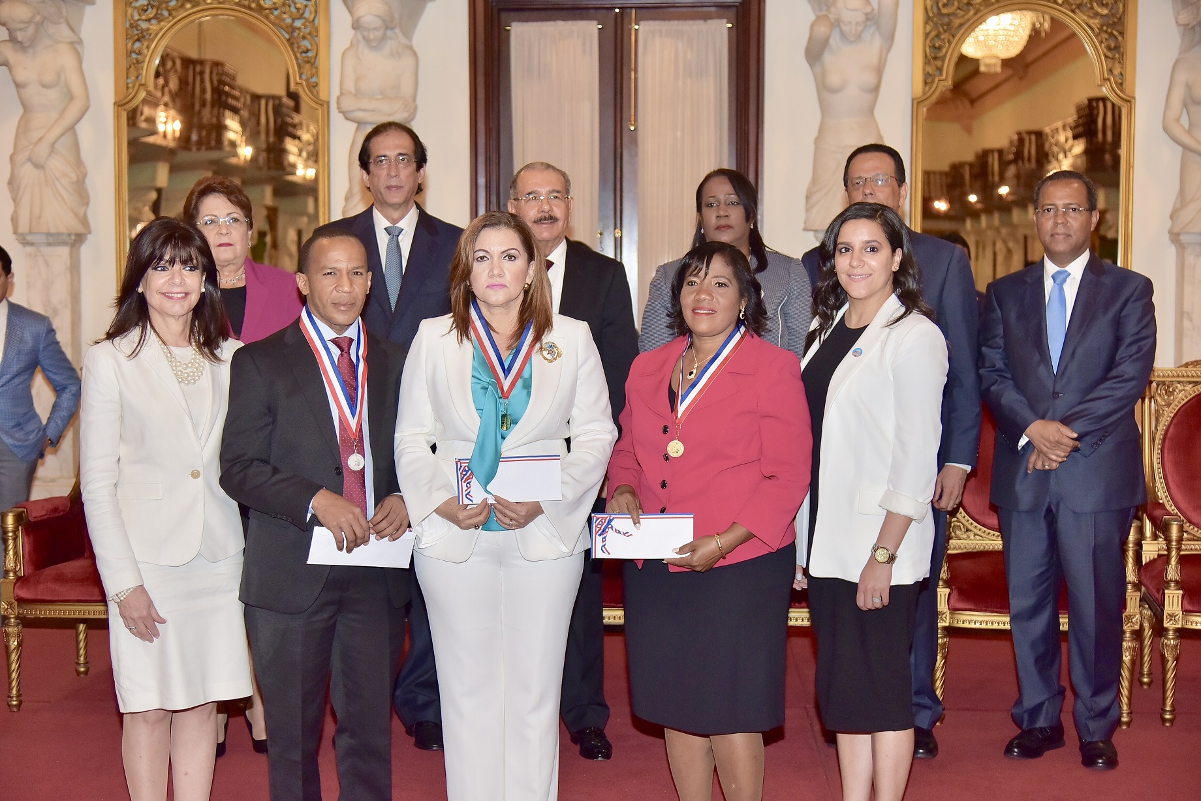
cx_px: 600
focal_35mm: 50
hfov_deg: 39.6
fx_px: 1668
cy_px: 400
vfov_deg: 27.0
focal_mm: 50
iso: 1000
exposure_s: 1/125
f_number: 4
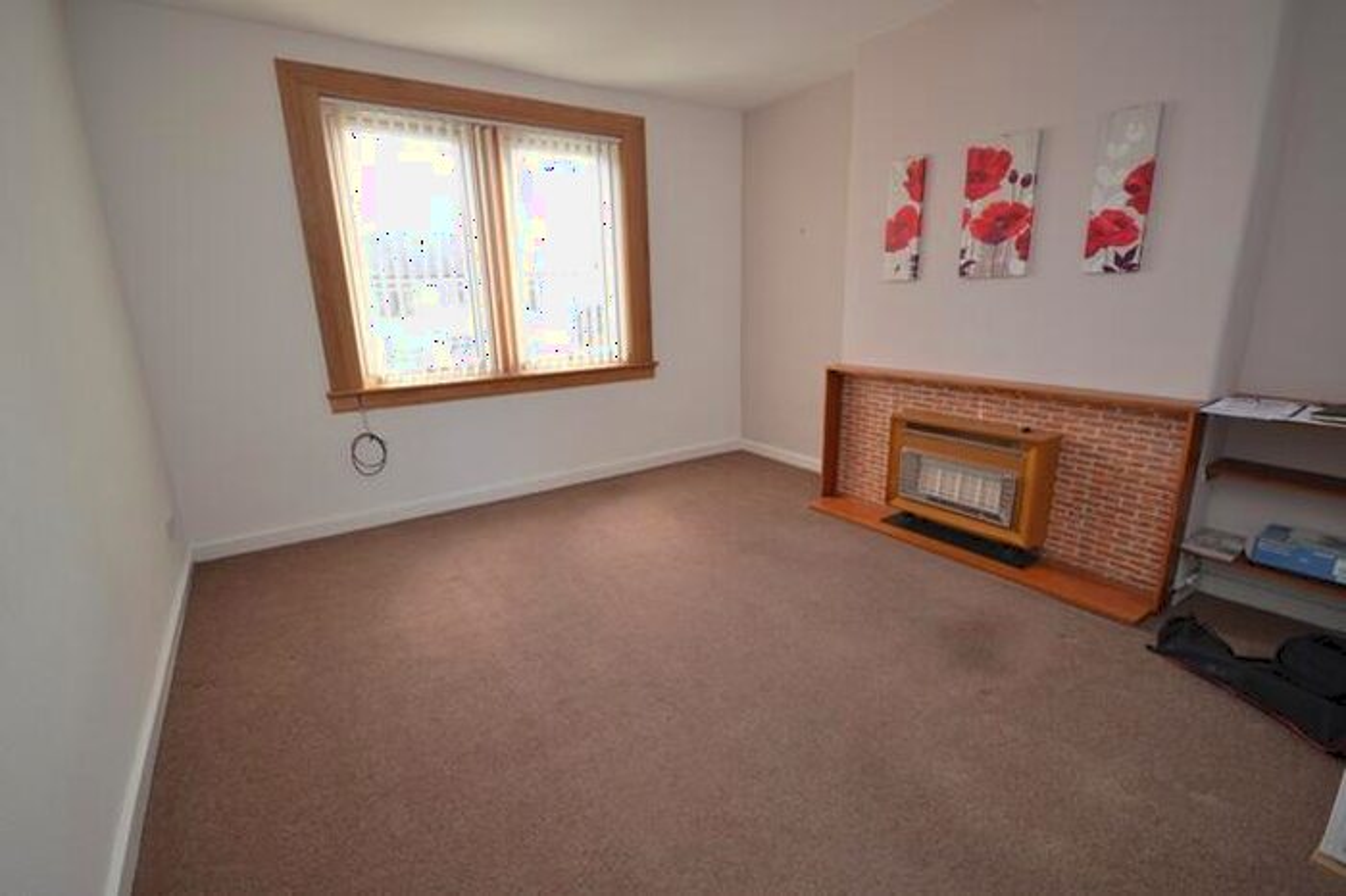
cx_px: 673
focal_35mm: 15
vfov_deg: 77.3
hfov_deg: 100.4
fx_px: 561
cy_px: 448
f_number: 4
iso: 400
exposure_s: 1/60
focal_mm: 10
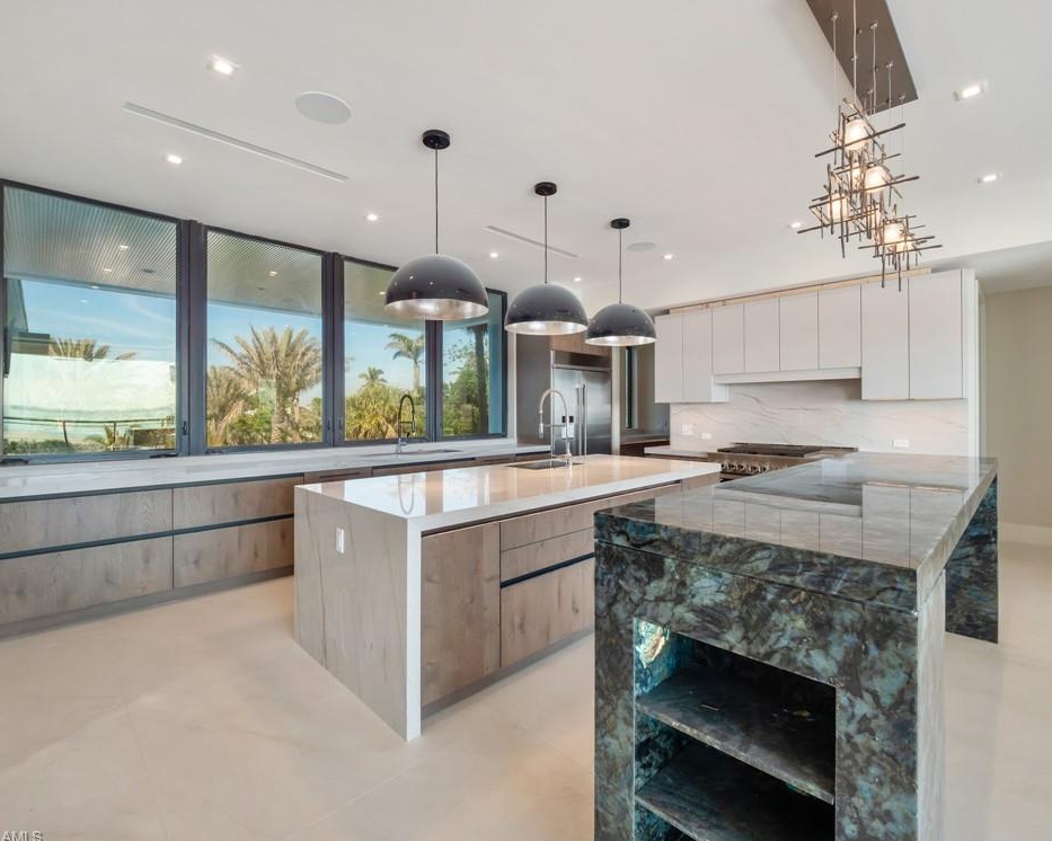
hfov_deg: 96.8
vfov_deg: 84.0
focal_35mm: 15
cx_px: 536
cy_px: 415
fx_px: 467
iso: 200
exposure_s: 1/25
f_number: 7.1
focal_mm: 7
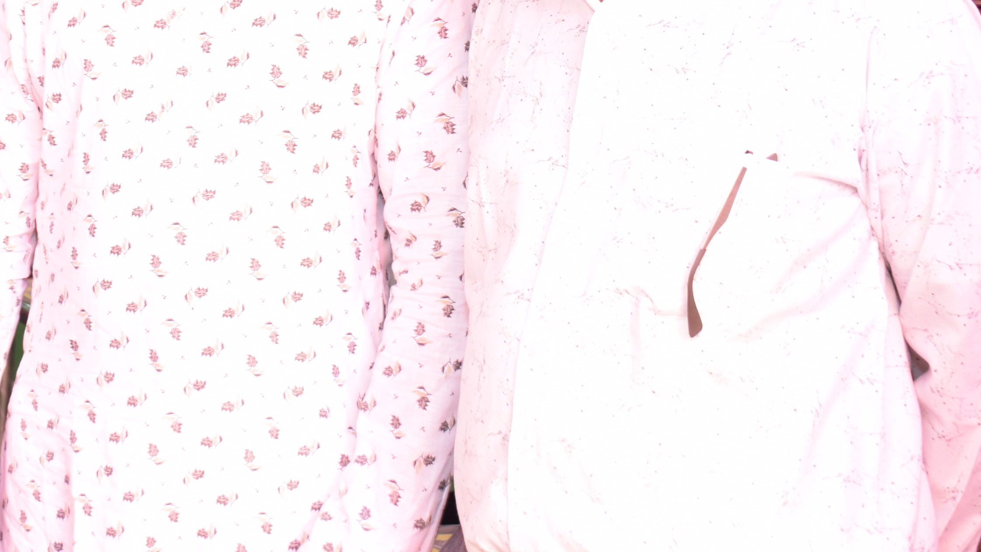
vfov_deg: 14.5
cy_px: 6
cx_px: 178
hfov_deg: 25.4
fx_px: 2133
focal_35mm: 82
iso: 400
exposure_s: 1/40
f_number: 3.8
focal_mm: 26
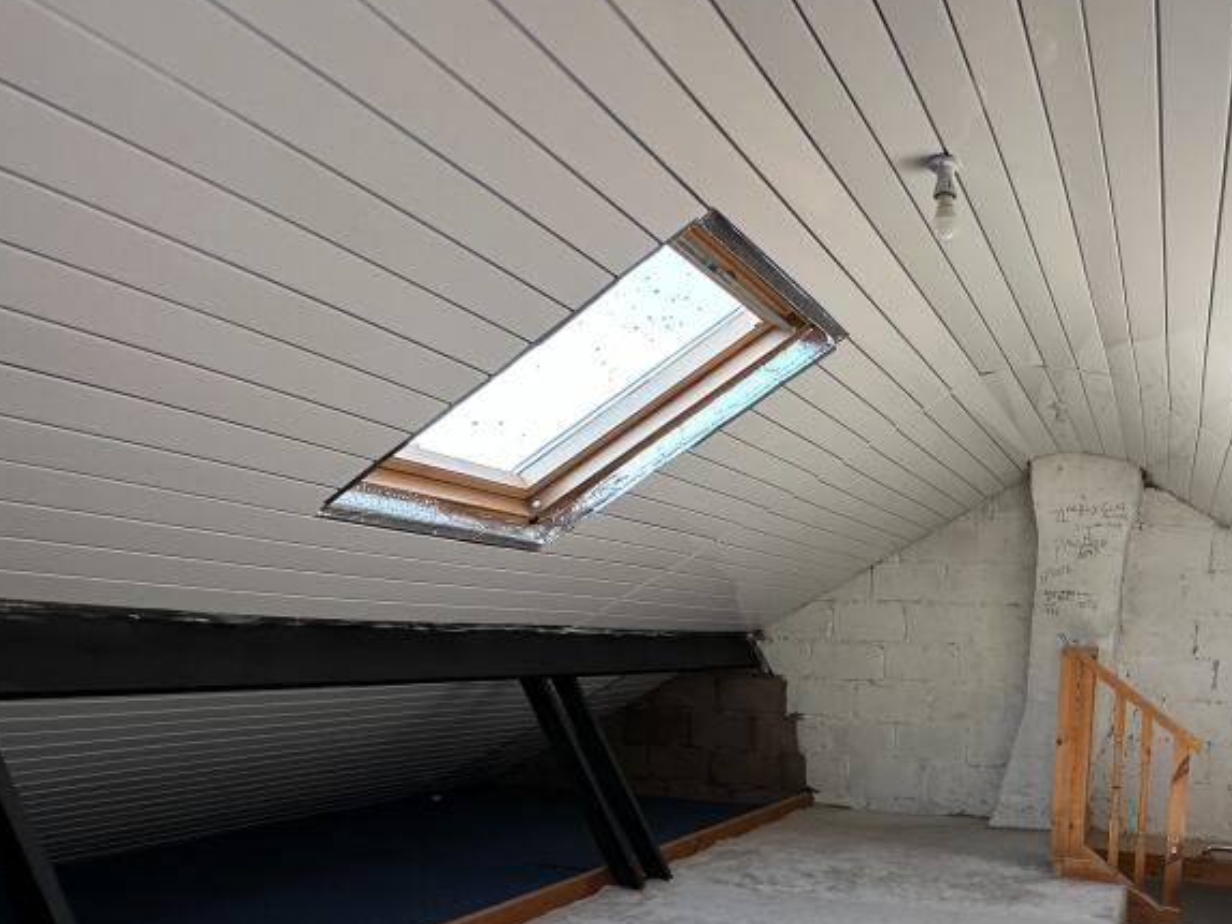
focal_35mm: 25
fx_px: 890
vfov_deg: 50.9
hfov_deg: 63.4
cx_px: 987
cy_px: 763
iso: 50
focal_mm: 2.22
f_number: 2.2
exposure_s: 1/99
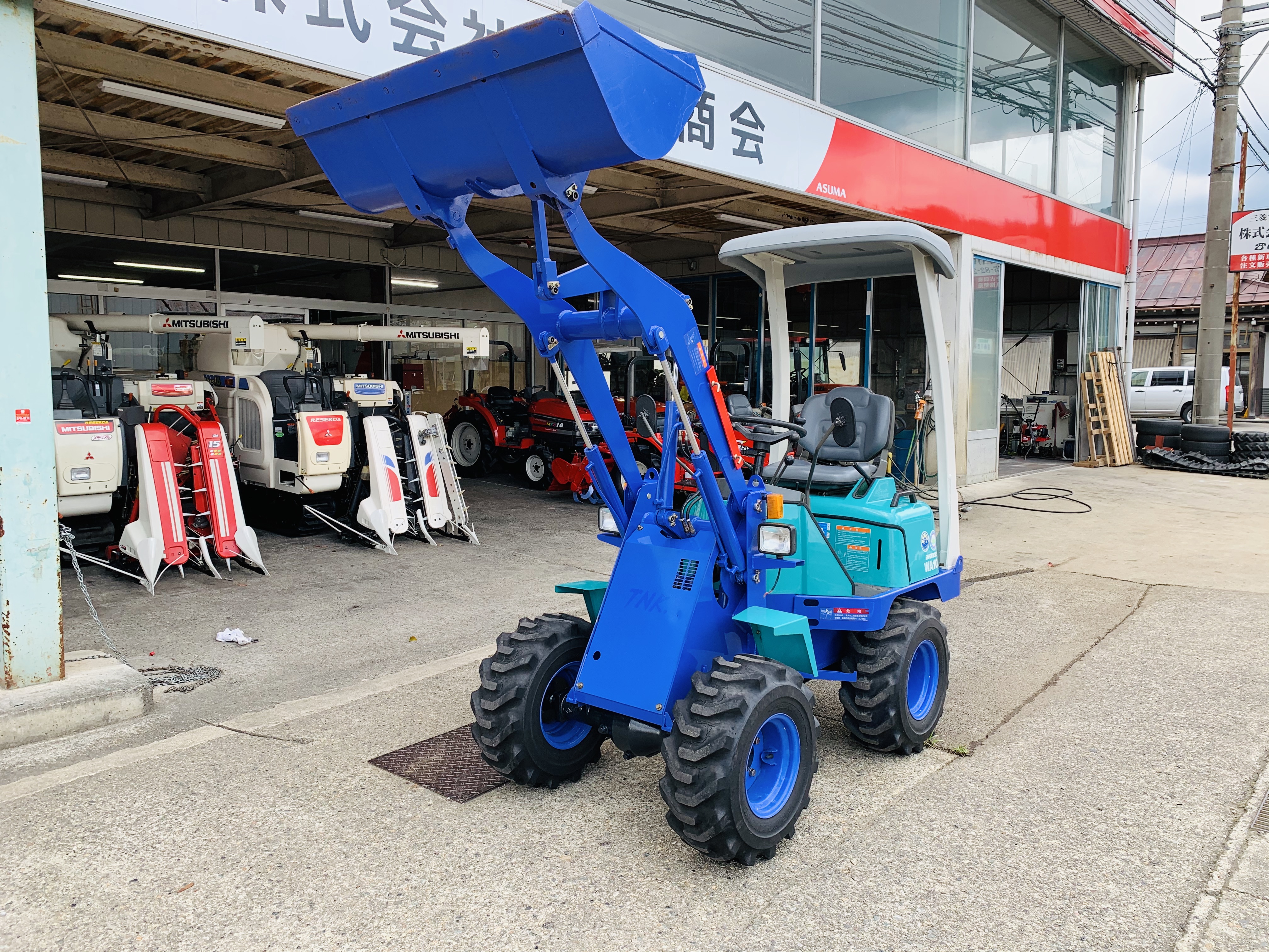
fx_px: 953
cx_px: 634
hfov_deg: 67.3
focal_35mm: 26
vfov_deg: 53.1
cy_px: 476
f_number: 1.8
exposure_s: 1/272
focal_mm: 4.25
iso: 25
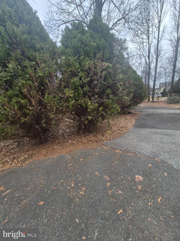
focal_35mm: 13
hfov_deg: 89.9
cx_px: 90
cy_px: 120
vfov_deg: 106.2
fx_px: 90
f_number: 2.2
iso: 50
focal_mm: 1.74
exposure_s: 1/249
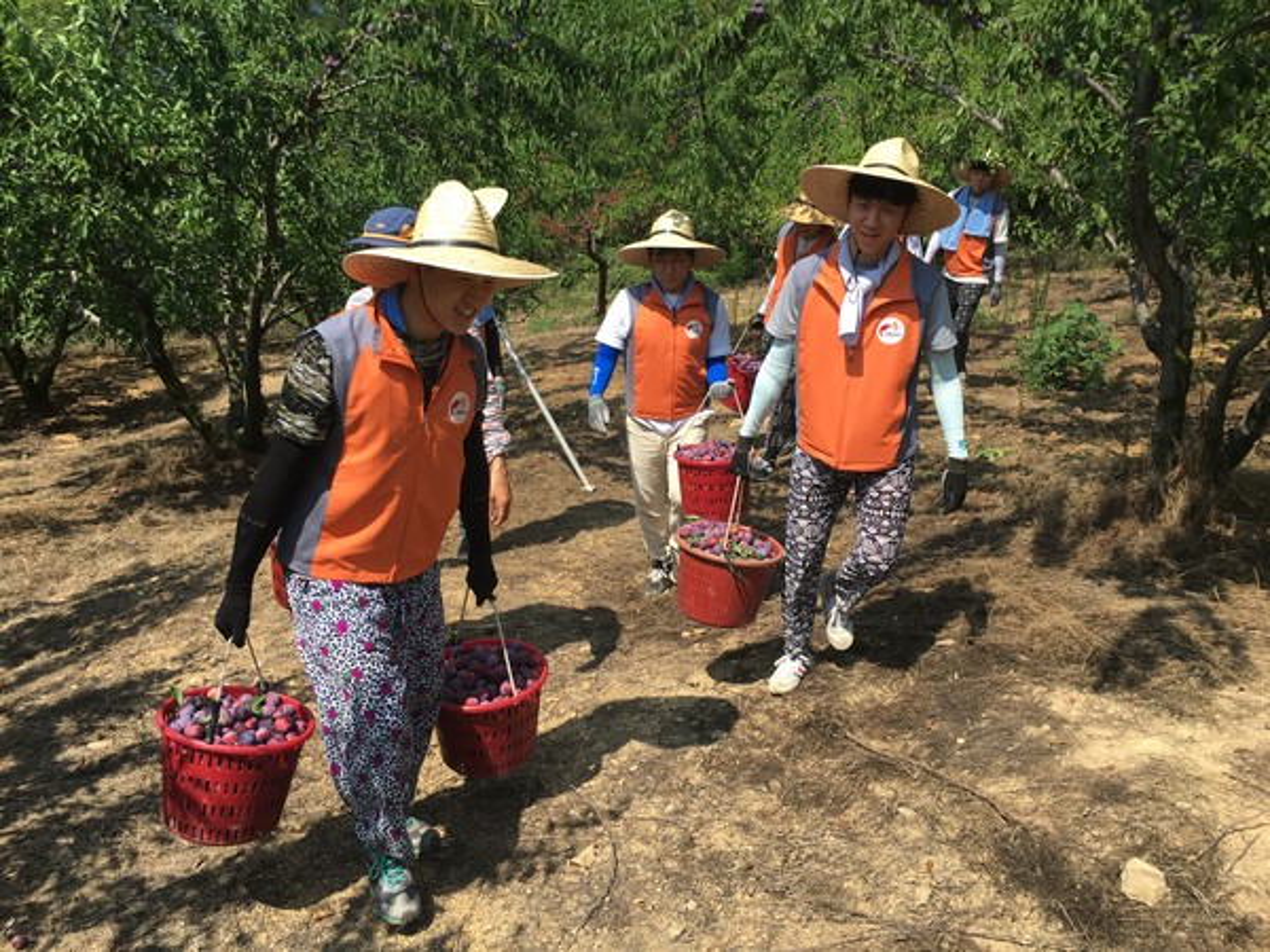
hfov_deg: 61.7
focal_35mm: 29
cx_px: 635
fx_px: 1064
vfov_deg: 48.2
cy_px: 476
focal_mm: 4.15
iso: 25
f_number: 2.2
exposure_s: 1/974
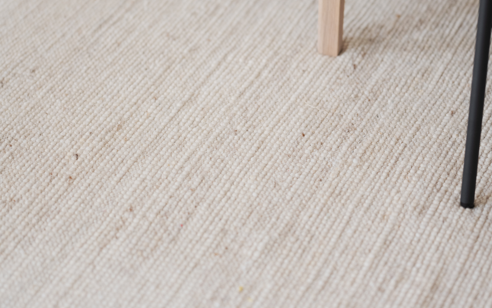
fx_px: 1837
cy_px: 52
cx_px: 255
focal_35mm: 137
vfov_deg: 9.5
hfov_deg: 15.3
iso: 400
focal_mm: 85
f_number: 1.8
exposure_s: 1/160
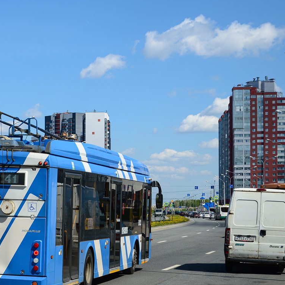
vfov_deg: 18.1
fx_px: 894
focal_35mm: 96
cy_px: 172
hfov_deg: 17.8
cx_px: 25
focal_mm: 38
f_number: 6.3
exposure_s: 1/640
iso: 100
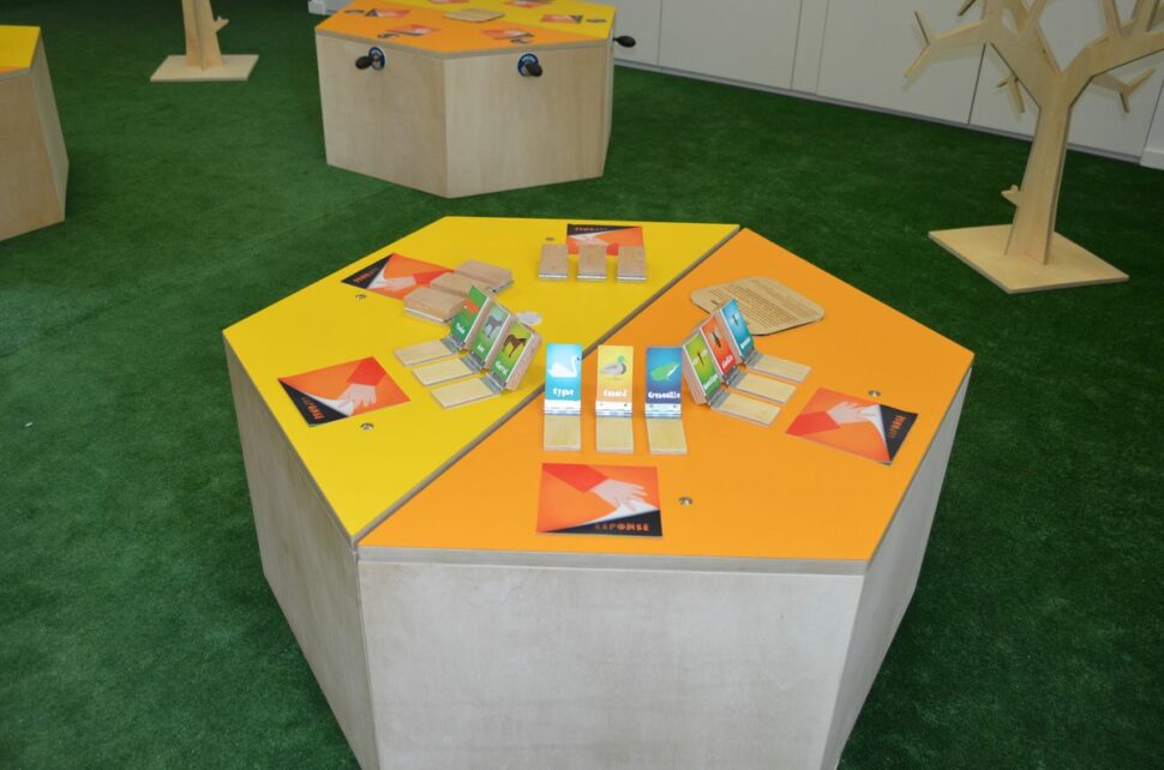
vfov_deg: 39.8
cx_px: 582
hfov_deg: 57.3
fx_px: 1065
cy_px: 385
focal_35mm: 33
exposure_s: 1/60
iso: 1000
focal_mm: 22
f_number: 3.8
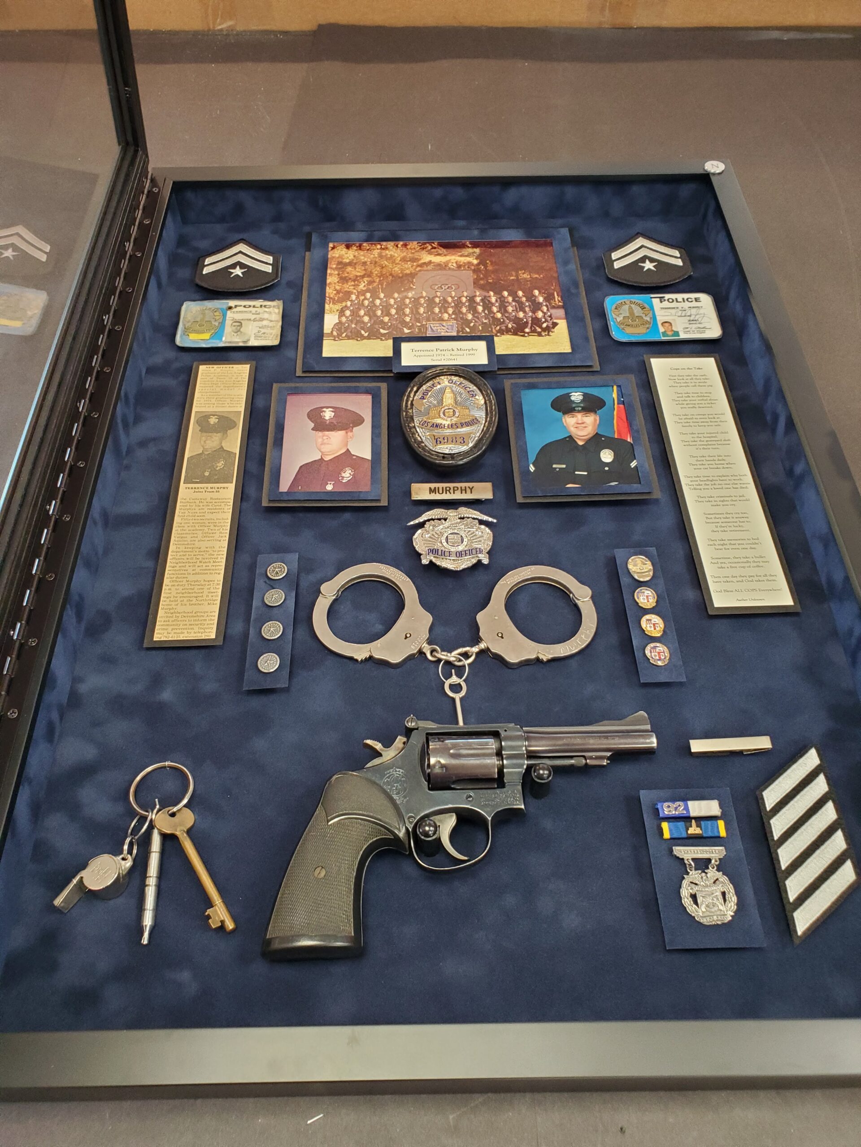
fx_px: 862
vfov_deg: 67.3
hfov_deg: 53.1
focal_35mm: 26
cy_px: 574
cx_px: 430
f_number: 2.4
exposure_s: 1/39
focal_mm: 4.3
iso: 250
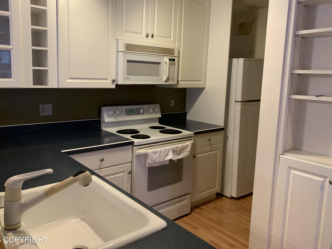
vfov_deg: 49.7
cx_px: 157
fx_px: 269
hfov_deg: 63.4
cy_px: 118
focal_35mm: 28
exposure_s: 1/60
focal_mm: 4.25
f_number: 1.8
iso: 250
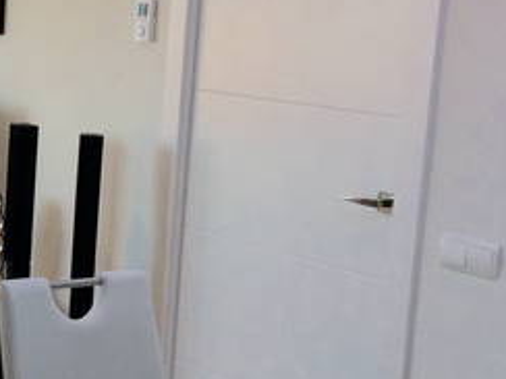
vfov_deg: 15.7
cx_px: -197
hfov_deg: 18.9
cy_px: 188
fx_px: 1374
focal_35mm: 94
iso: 64
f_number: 2.2
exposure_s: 1/100
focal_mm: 4.15
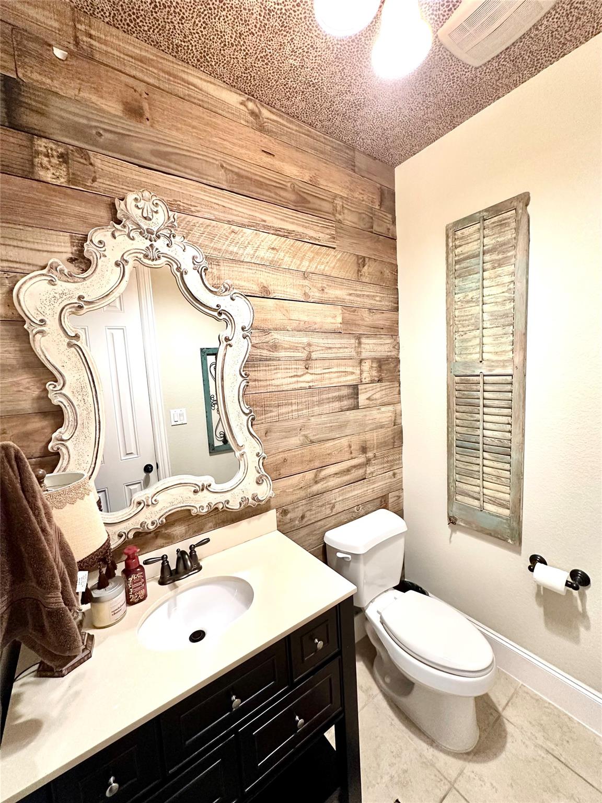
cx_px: 301
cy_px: 402
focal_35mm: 14
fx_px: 325
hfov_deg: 85.7
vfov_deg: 102.1
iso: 400
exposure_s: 1/60
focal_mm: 2.22
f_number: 2.2
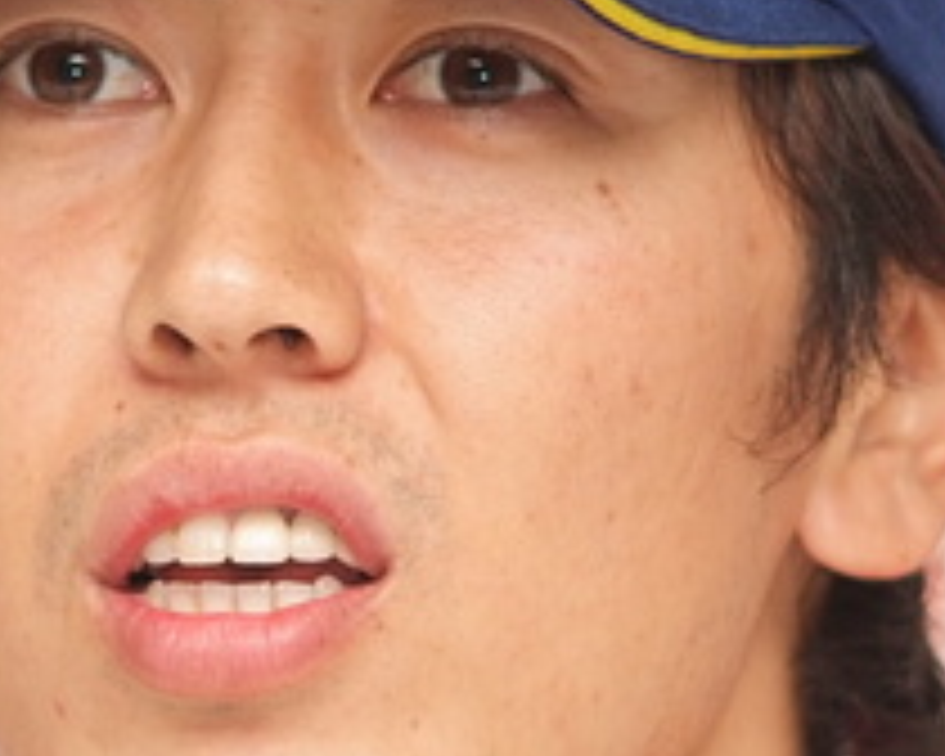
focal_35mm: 869
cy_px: 436
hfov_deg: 2.2
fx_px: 24304
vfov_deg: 1.8
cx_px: 248
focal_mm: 180
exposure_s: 1/250
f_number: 2.8
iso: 400
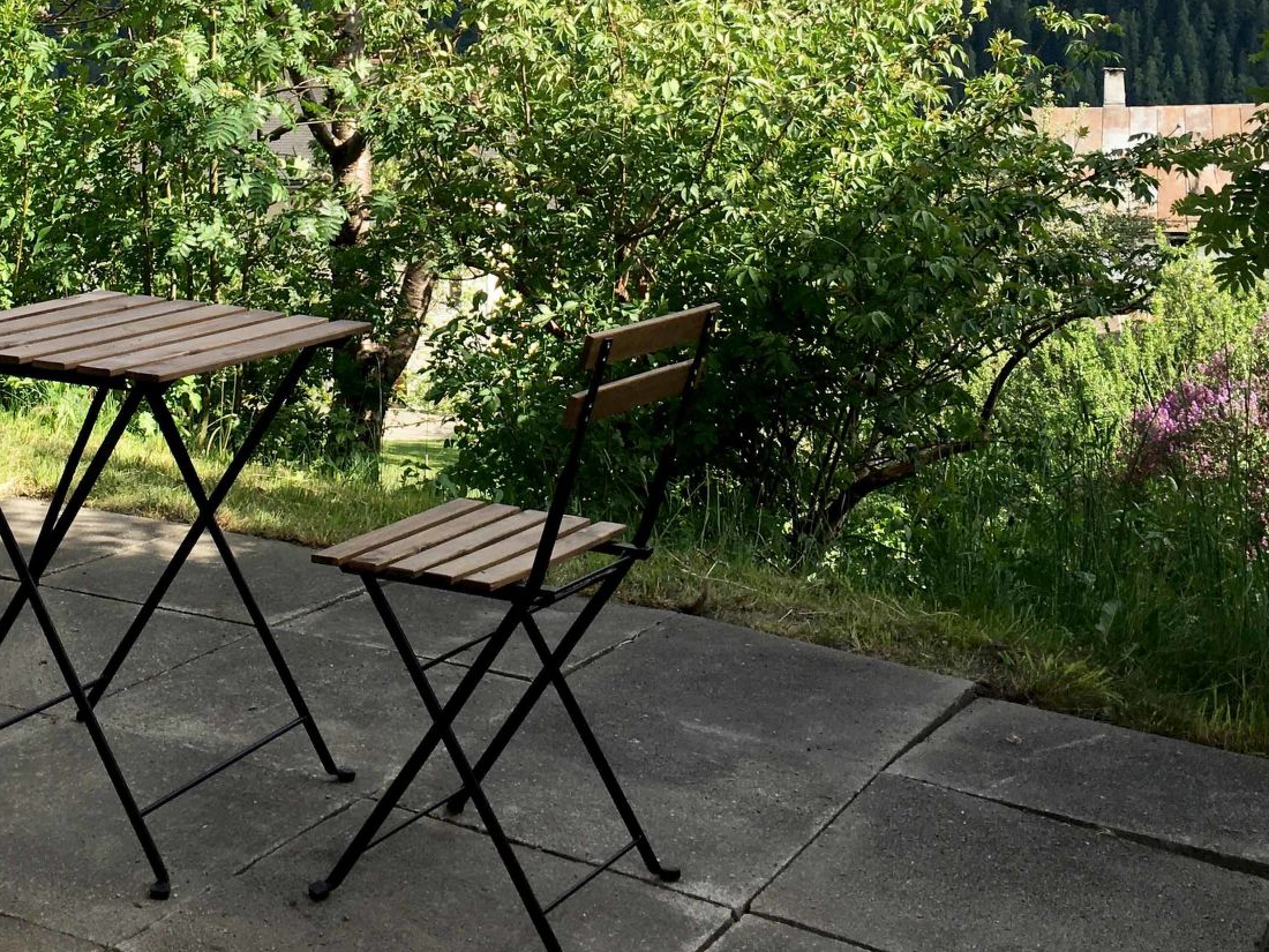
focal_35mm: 54
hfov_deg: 35.2
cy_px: 78
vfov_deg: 26.1
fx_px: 1980
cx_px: 410
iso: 25
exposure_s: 1/777
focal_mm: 4.15
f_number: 2.2
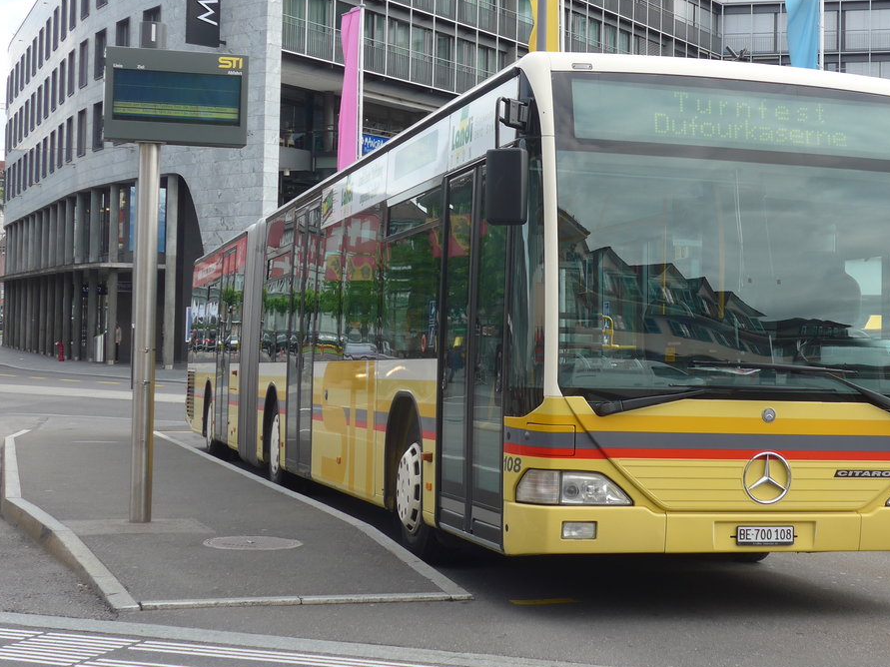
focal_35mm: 66
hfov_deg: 29.3
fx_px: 1697
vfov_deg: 22.2
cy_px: 260
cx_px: 559
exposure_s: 1/250
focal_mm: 10.1
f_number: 3.2
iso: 80
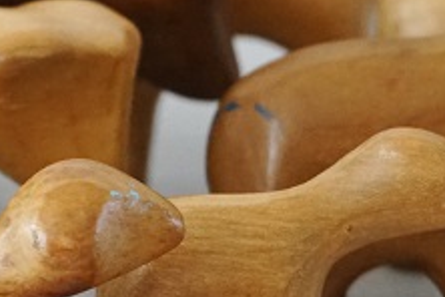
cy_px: 70
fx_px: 2460
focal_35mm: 199
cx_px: 307
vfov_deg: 6.9
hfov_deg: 10.3
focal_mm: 49
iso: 3200
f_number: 5.6
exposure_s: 1/60
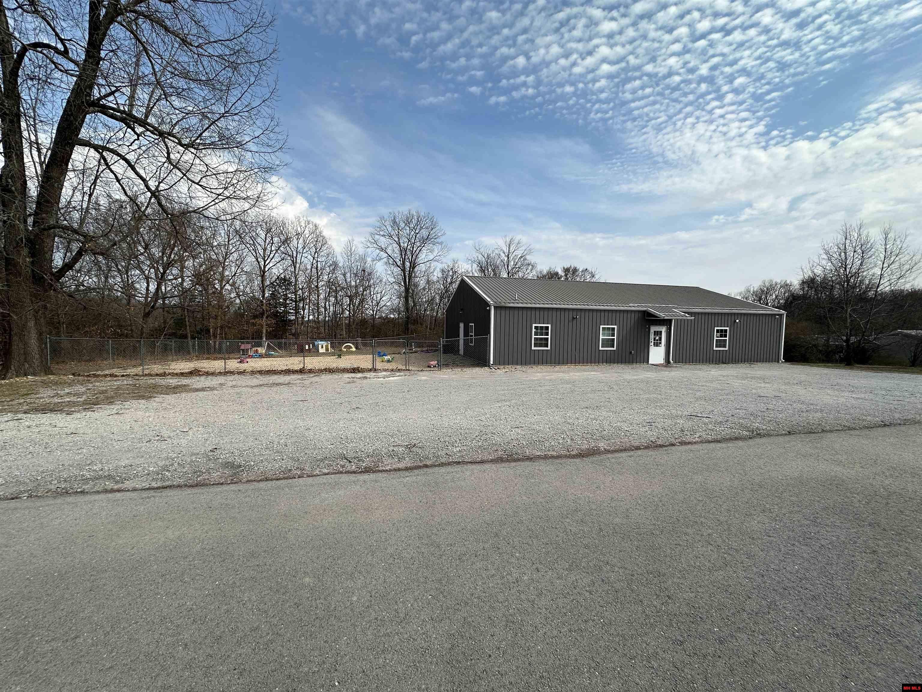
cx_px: 461
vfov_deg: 85.7
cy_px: 346
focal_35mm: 14
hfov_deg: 102.1
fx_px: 373
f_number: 2.2
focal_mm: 2.22
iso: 50
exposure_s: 1/2353
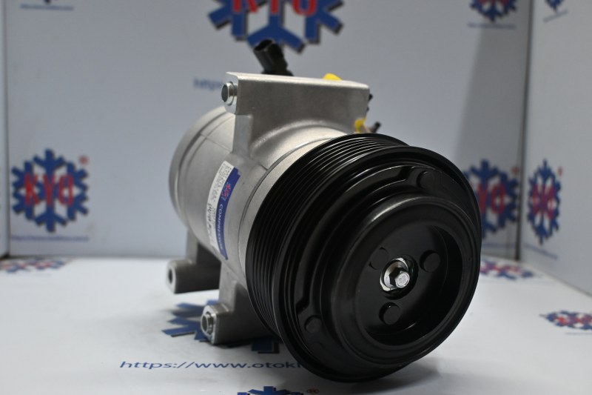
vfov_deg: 35.5
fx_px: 616
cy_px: 198
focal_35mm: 38
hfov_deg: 51.3
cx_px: 296
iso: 800
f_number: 4.2
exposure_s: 1/125
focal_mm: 25
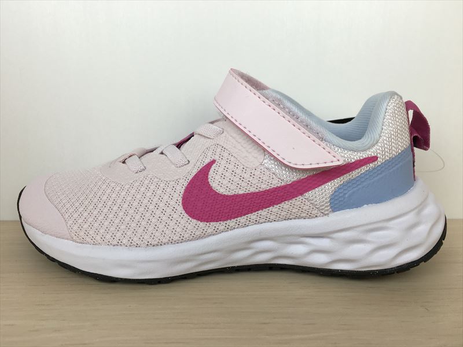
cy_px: 174
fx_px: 388
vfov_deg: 48.2
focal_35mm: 29
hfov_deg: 61.7
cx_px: 232
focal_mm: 4.15
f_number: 2.2
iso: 25
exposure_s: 1/122
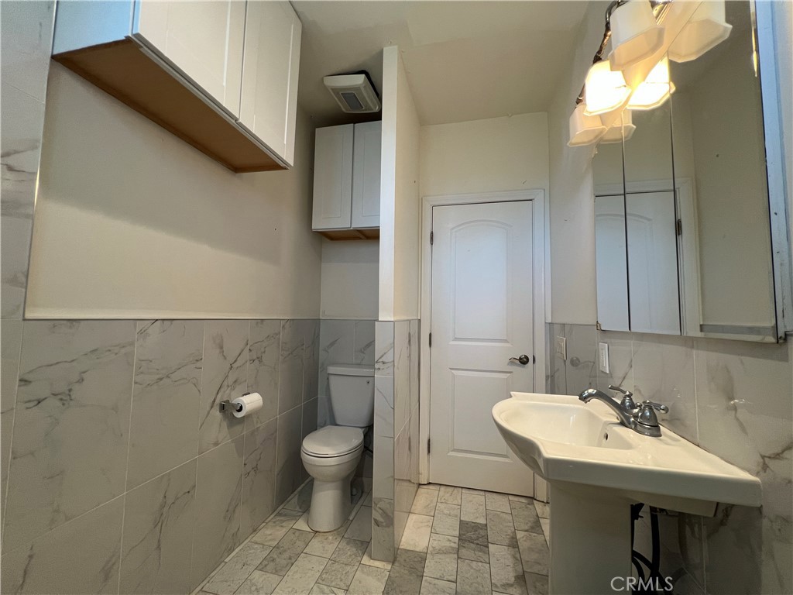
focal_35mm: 13
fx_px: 298
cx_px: 396
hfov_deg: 106.2
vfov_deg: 89.9
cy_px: 298
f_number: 1.8
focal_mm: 1.57
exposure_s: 1/120
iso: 125
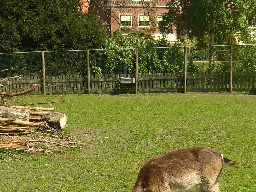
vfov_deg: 22.0
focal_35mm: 66
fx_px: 488
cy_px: 148
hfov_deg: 29.4
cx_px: 128
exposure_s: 1/500
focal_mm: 7.9
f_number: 4
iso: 80
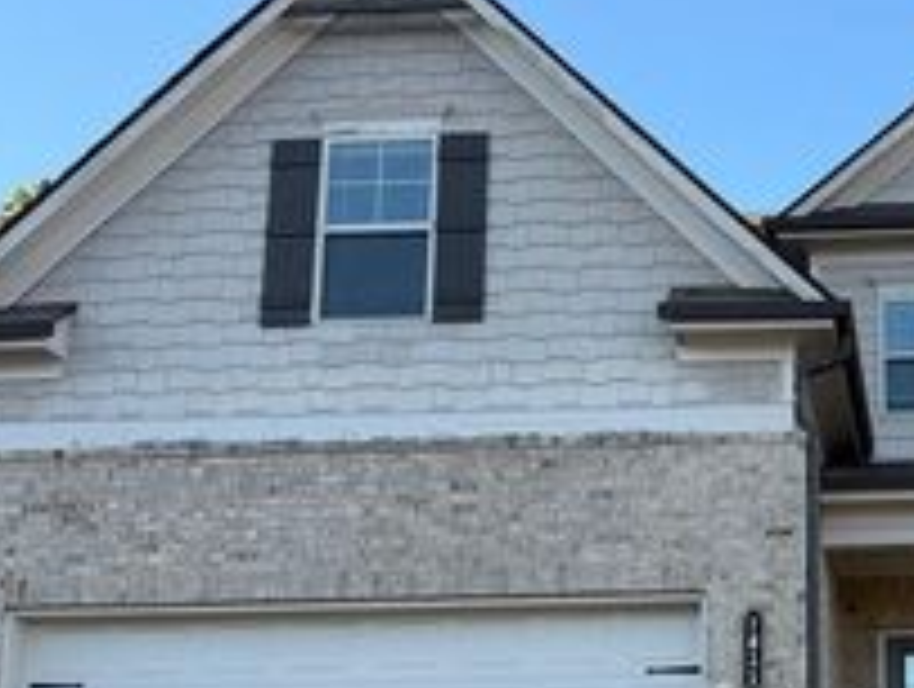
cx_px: 878
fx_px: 1561
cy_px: 555
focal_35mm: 59
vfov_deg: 24.5
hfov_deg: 30.7
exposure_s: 1/868
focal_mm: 6.76
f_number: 1.78
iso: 80
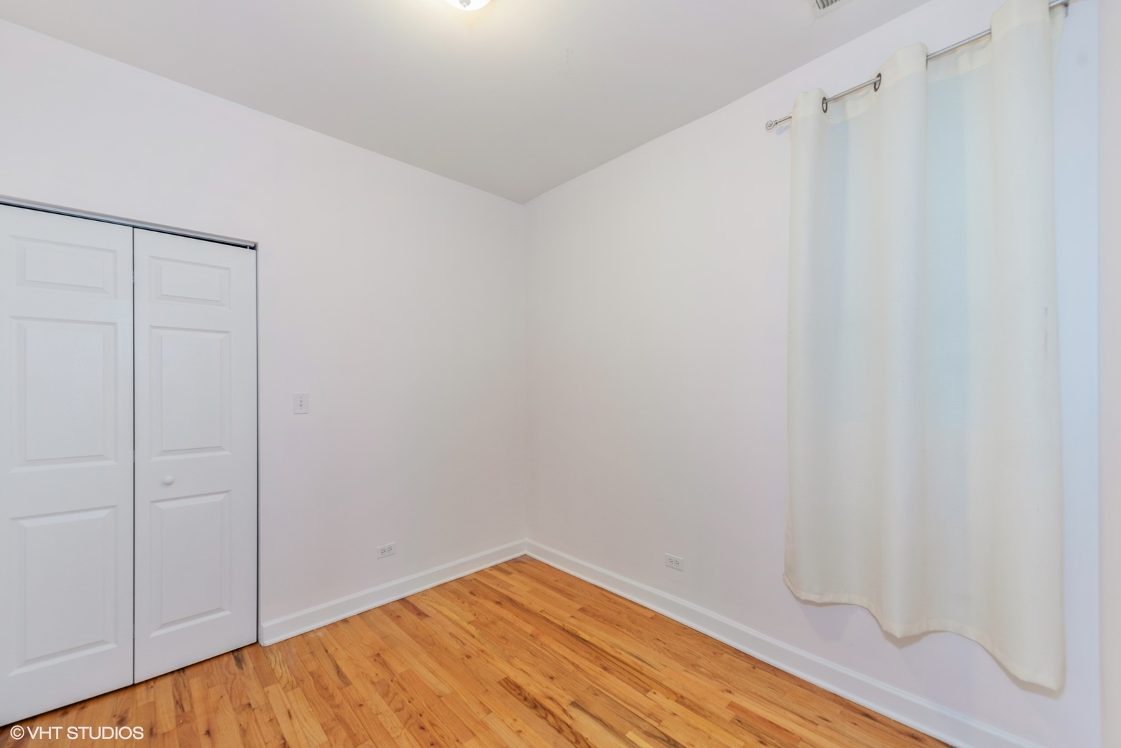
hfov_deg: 104.2
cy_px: 374
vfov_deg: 81.2
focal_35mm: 14
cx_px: 560
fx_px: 436
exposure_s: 1/4
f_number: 8
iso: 200
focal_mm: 14
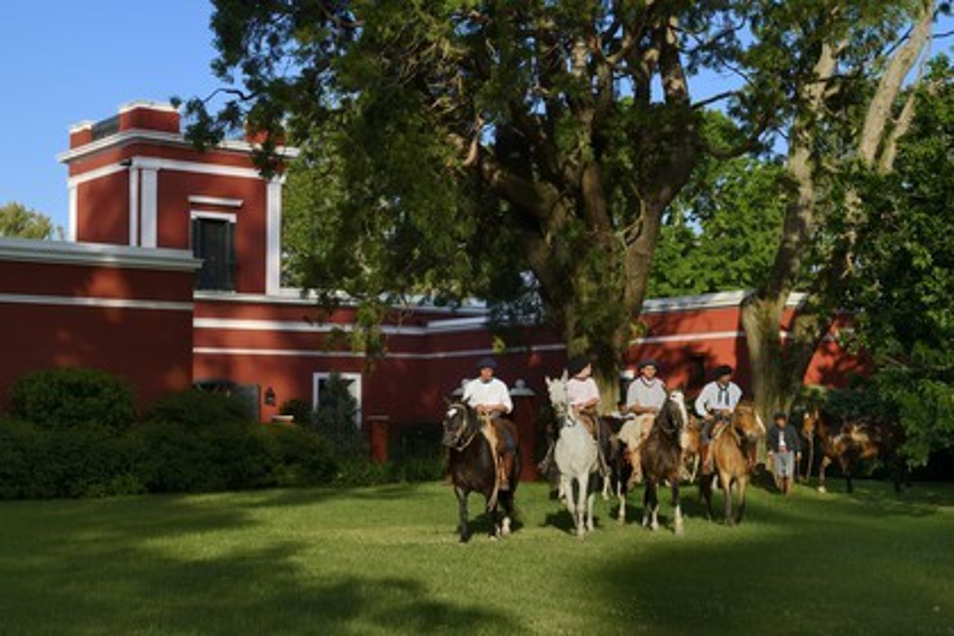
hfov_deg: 35.6
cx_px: 477
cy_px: 318
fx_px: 1484
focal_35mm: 56
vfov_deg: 24.2
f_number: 13
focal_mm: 56
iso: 400
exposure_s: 1/320
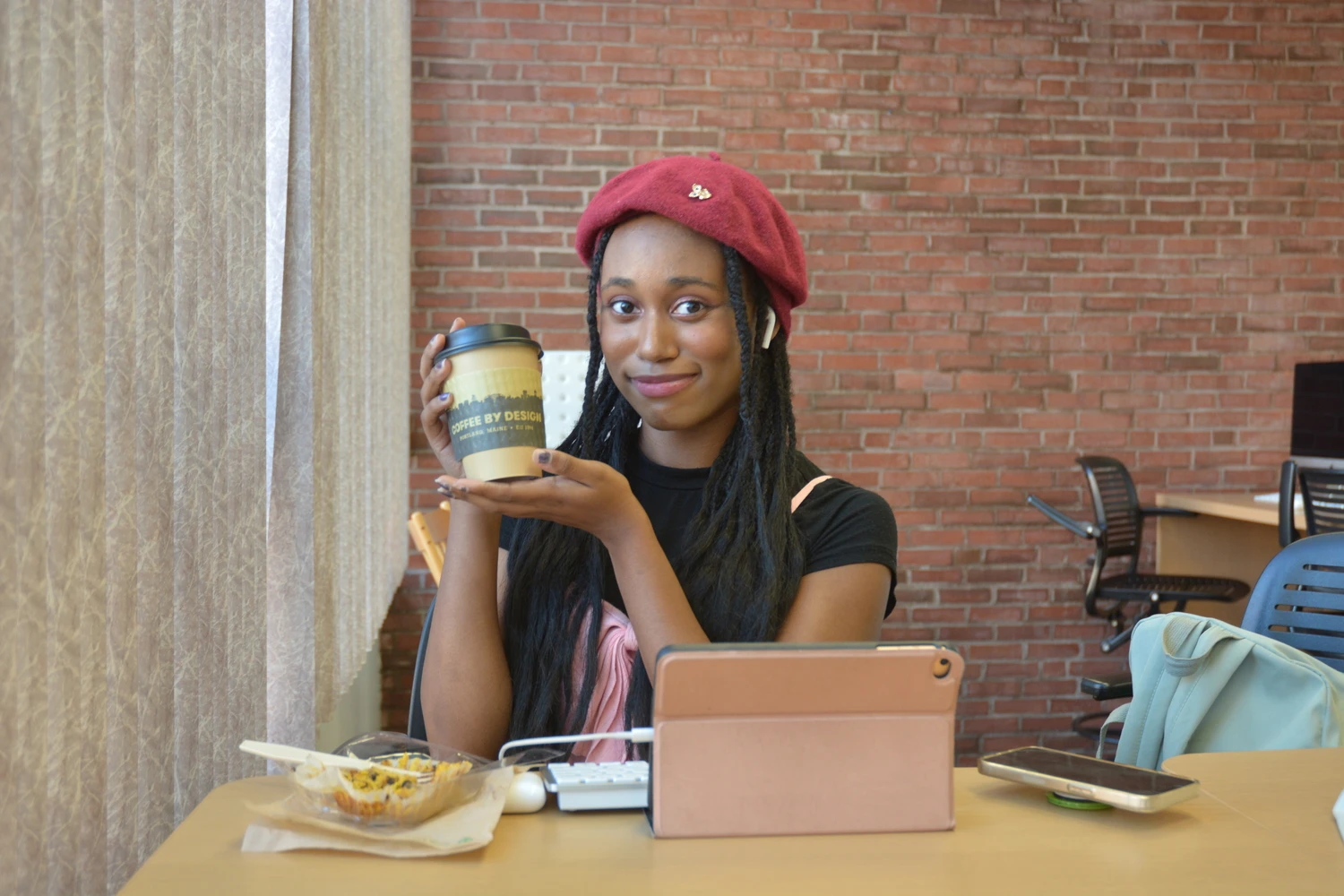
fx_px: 1512
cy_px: 448
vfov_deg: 33.0
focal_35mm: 40
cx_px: 672
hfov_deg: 47.9
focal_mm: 27
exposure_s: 1/60
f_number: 4
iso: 400
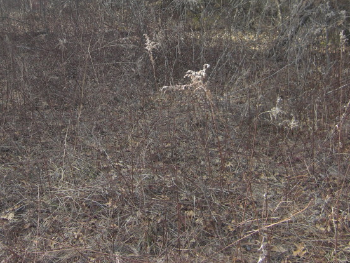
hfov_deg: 36.5
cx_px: 126
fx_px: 526
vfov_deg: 27.1
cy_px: 29
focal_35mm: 52
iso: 50
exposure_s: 1/250
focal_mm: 4.9
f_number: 2.6
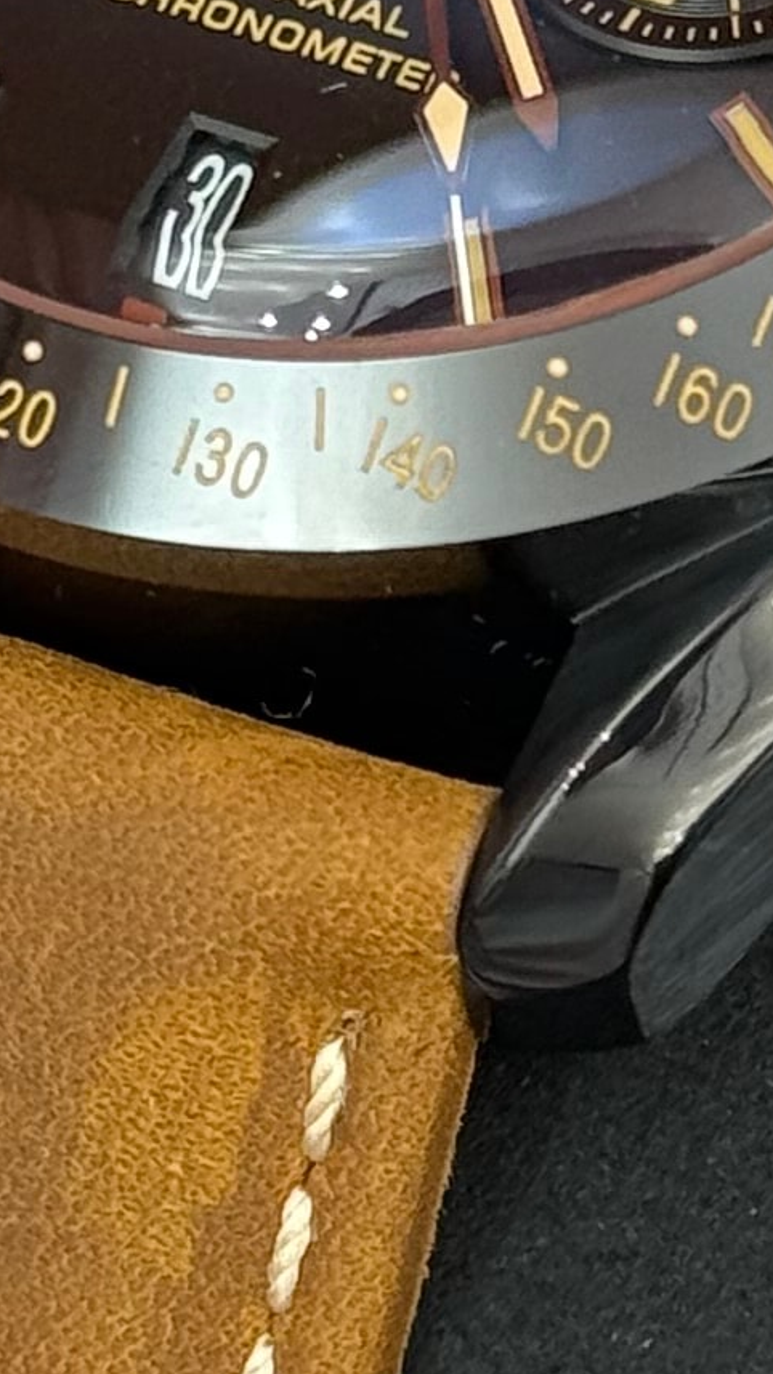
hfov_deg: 4.9
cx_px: 380
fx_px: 8965
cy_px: 576
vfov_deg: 8.8
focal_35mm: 246
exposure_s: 1/121
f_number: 1.78
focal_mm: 6.76
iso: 64
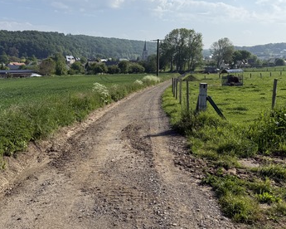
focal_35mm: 34
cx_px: 106
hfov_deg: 52.2
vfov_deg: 43.2
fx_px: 288
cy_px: 93
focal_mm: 6.76
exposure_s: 1/6173
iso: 80
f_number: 1.78
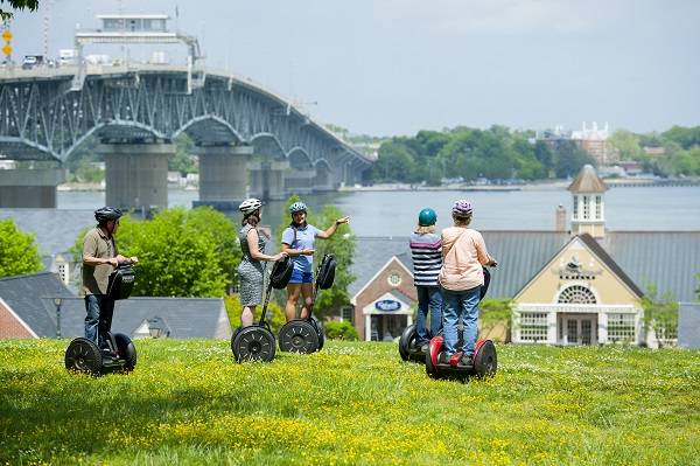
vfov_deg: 11.4
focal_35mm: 120
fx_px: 2331
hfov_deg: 17.1
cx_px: 350
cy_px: 233
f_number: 4
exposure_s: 1/1600
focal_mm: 120
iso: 200
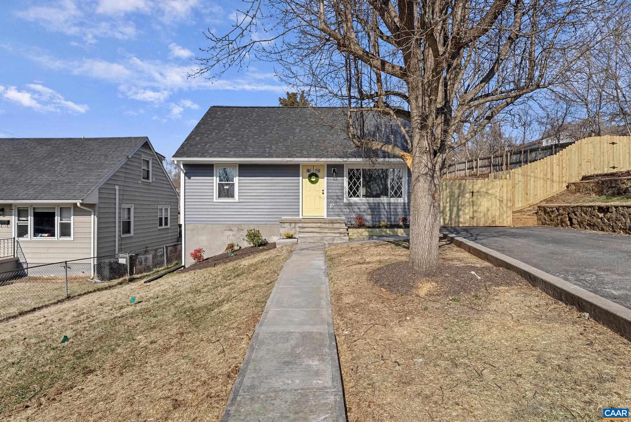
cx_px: 316
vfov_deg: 67.5
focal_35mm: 18
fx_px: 316
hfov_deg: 90.0
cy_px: 211
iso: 800
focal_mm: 18
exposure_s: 1/250
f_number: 8
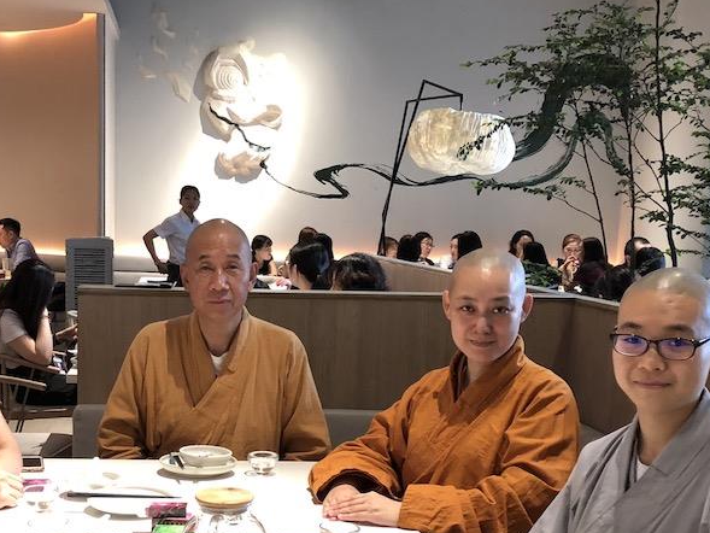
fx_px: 1169
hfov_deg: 33.5
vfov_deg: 25.2
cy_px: 434
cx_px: 247
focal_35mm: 57
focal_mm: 3.99
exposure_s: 1/17
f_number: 1.8
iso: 64
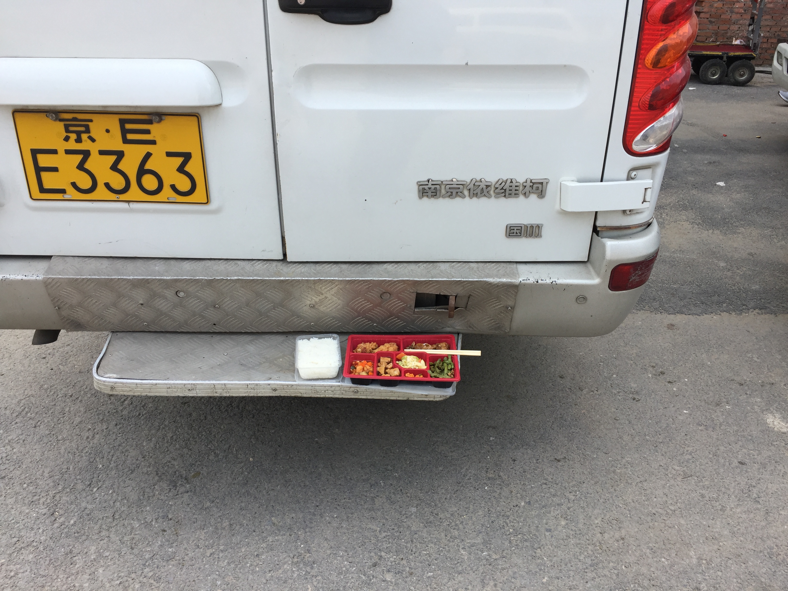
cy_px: 296
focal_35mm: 29
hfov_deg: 61.7
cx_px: 394
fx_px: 660
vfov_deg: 48.2
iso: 32
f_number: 2.2
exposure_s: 1/670
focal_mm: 4.15
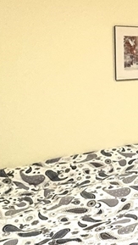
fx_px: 351
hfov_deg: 16.9
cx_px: 273
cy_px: 61
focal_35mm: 54
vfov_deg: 37.5
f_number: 2.2
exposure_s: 1/60
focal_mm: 2.22
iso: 400
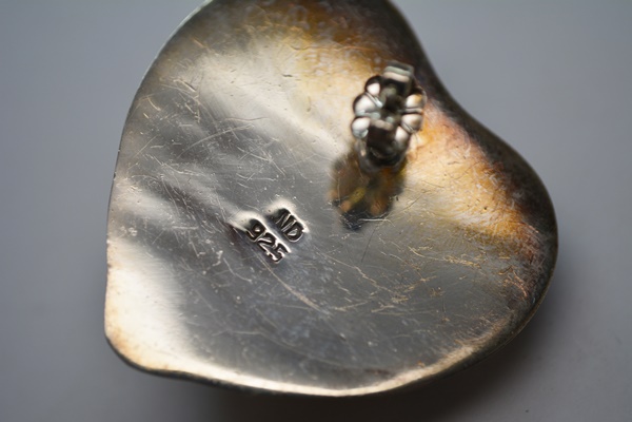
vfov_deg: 16.6
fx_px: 1448
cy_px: 211
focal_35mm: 82
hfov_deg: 24.6
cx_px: 316
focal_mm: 55
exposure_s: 1/160
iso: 200
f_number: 6.3
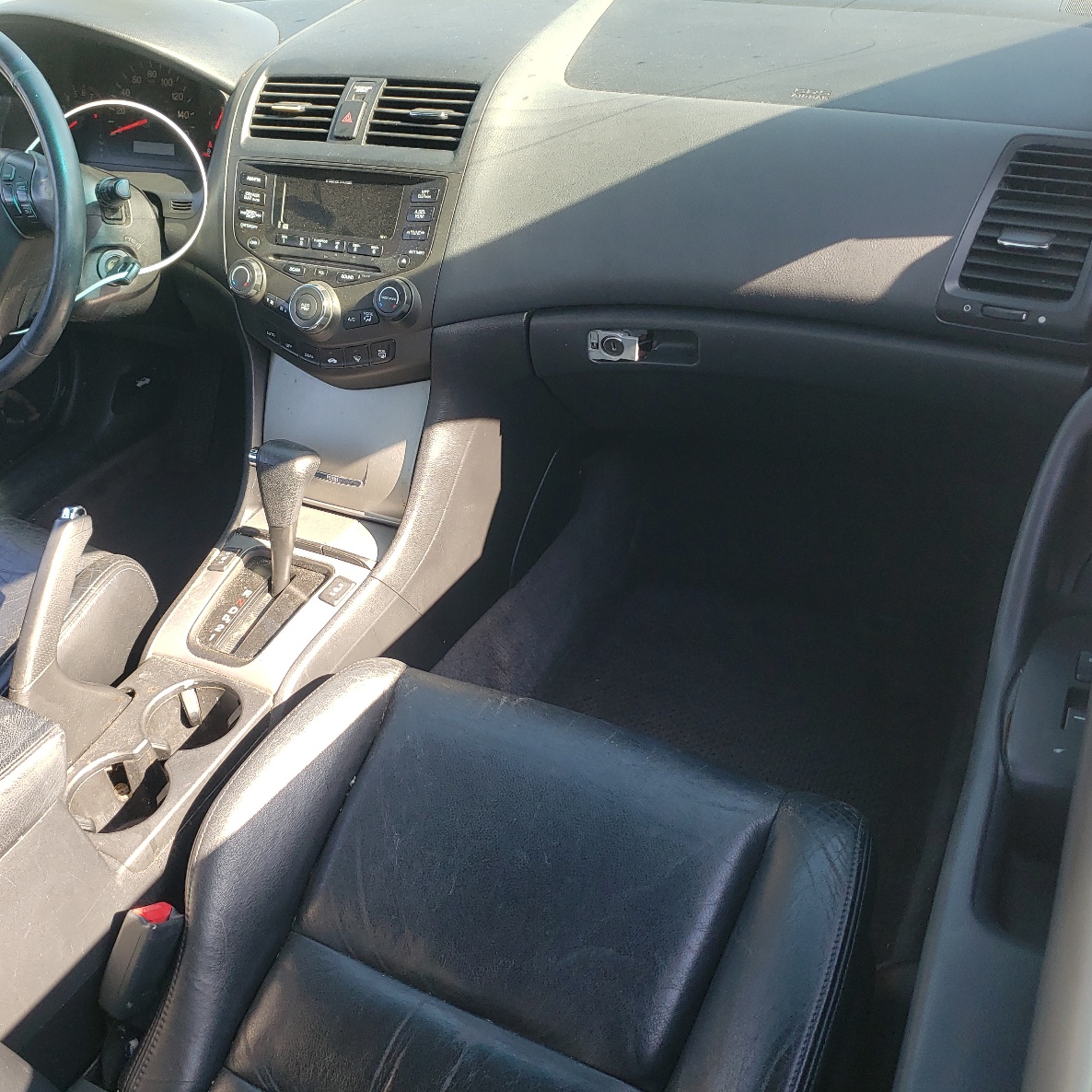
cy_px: 546
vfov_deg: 52.5
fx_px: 1106
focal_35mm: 31
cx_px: 401
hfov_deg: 51.9
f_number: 1.5
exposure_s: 1/213
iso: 50
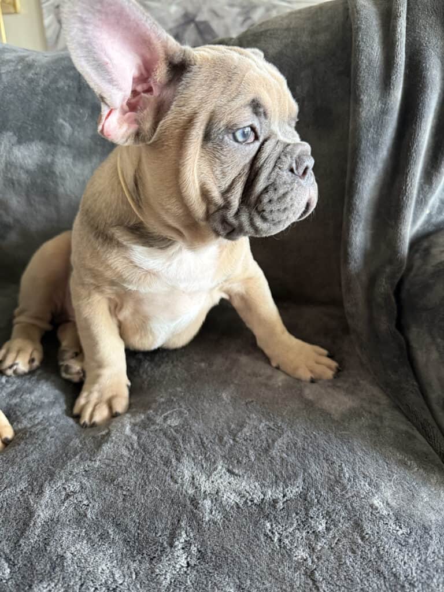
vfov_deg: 71.6
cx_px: 222
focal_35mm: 24
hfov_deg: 56.8
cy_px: 296
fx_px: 410
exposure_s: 1/60
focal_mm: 6.76
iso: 320
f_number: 1.78
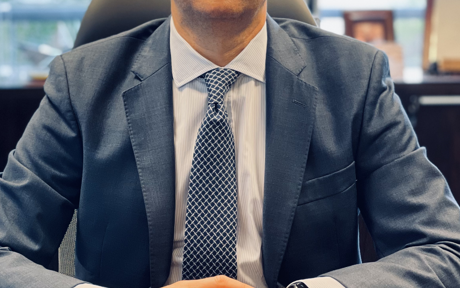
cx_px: 220
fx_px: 1479
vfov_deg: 11.1
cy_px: 75
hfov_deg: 17.7
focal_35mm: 118
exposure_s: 1/50
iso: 160
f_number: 2.2
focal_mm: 7.5
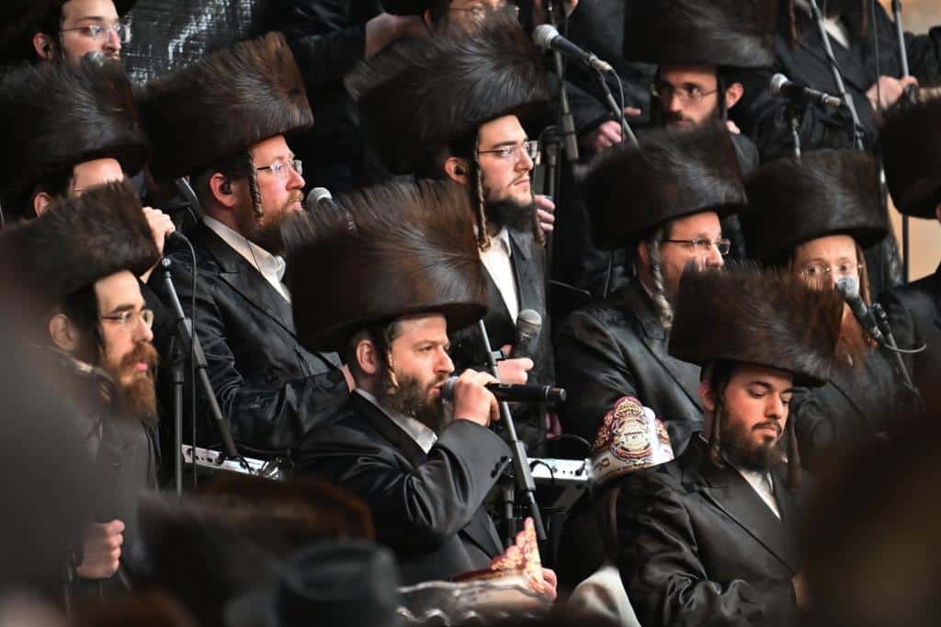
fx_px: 7839
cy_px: 314
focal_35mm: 300
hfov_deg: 6.9
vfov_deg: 4.6
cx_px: 470
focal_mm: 200
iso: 640
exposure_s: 1/200
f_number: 2.8
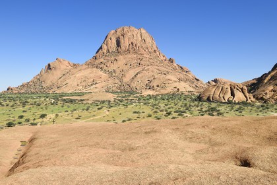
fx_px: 277
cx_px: 138
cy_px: 92
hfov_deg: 53.1
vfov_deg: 36.9
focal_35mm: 36
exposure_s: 1/250
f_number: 14
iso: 200
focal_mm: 36
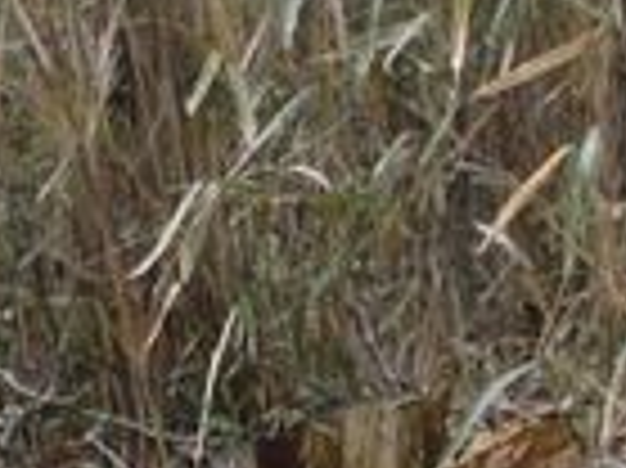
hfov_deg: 12.2
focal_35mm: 161
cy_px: 1112
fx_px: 2909
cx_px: 617
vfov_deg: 8.4
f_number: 3.9
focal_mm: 5
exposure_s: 1/30
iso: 80
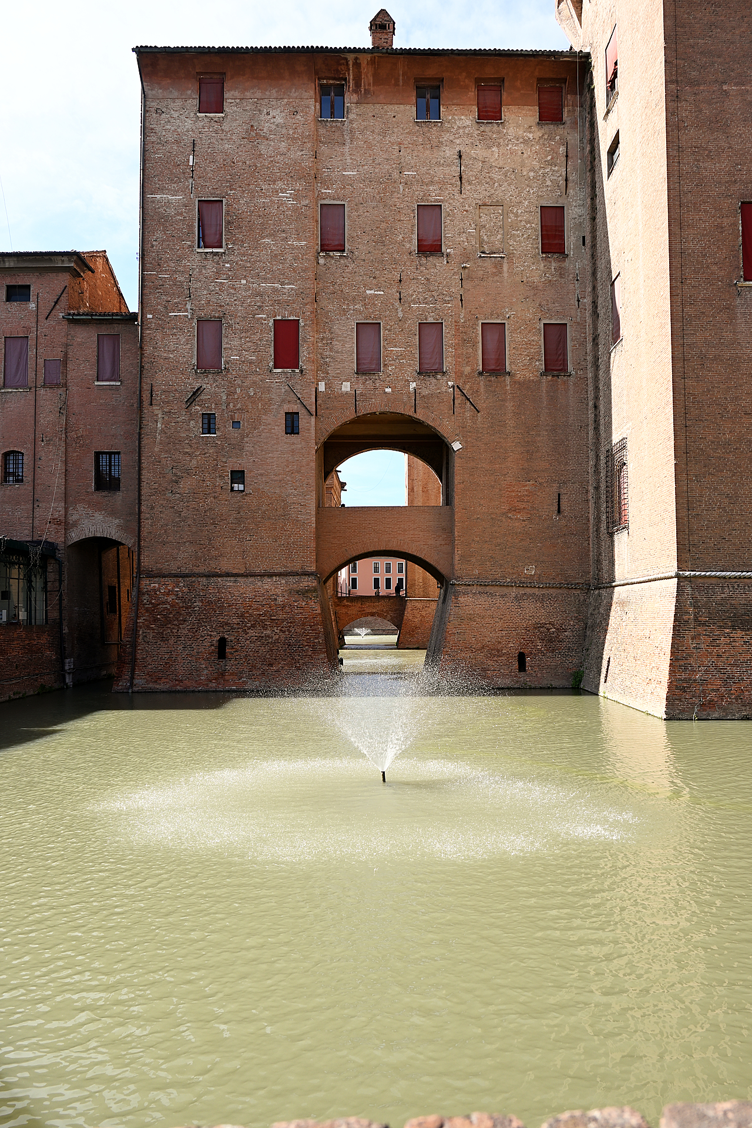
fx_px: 752
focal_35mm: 24
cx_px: 376
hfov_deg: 53.1
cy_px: 564
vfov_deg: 73.7
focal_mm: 16
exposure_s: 1/250
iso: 100
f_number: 6.3
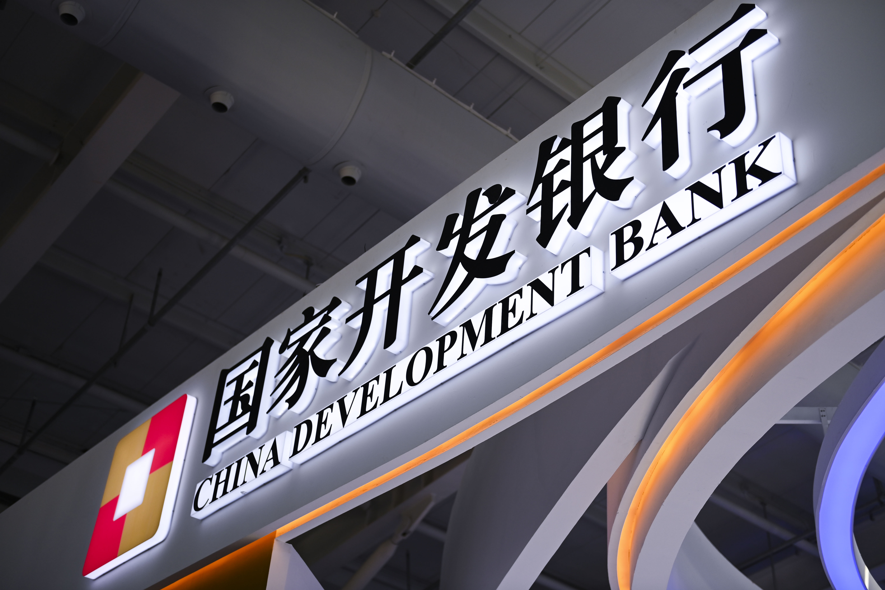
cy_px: 295
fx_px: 1229
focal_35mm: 50
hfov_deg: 39.6
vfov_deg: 27.0
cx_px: 442
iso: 250
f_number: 2.8
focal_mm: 50
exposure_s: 1/800
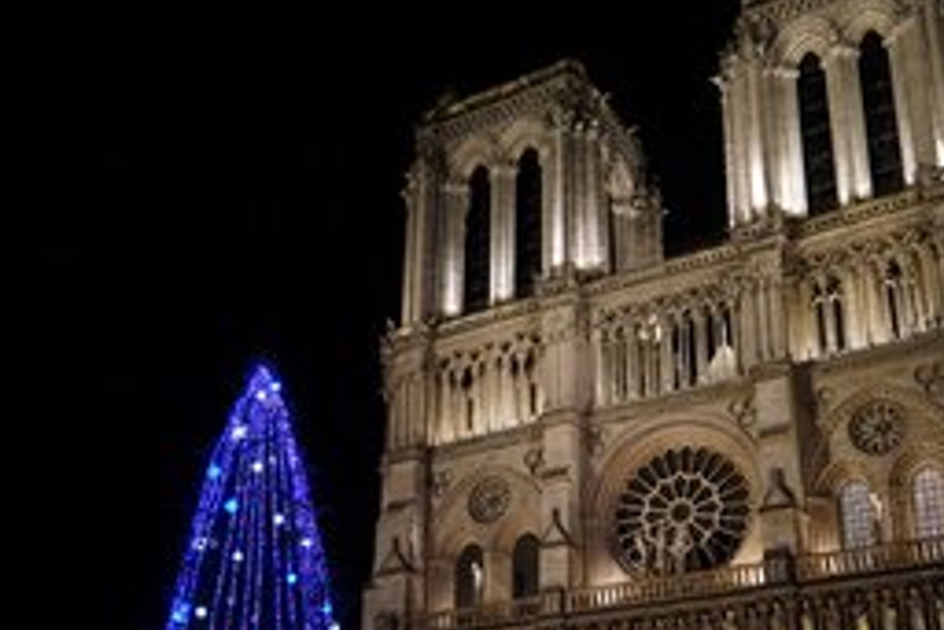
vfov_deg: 29.3
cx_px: 457
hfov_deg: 43.6
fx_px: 1181
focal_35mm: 45
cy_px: 496
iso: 6400
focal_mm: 24
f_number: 4
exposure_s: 1/160
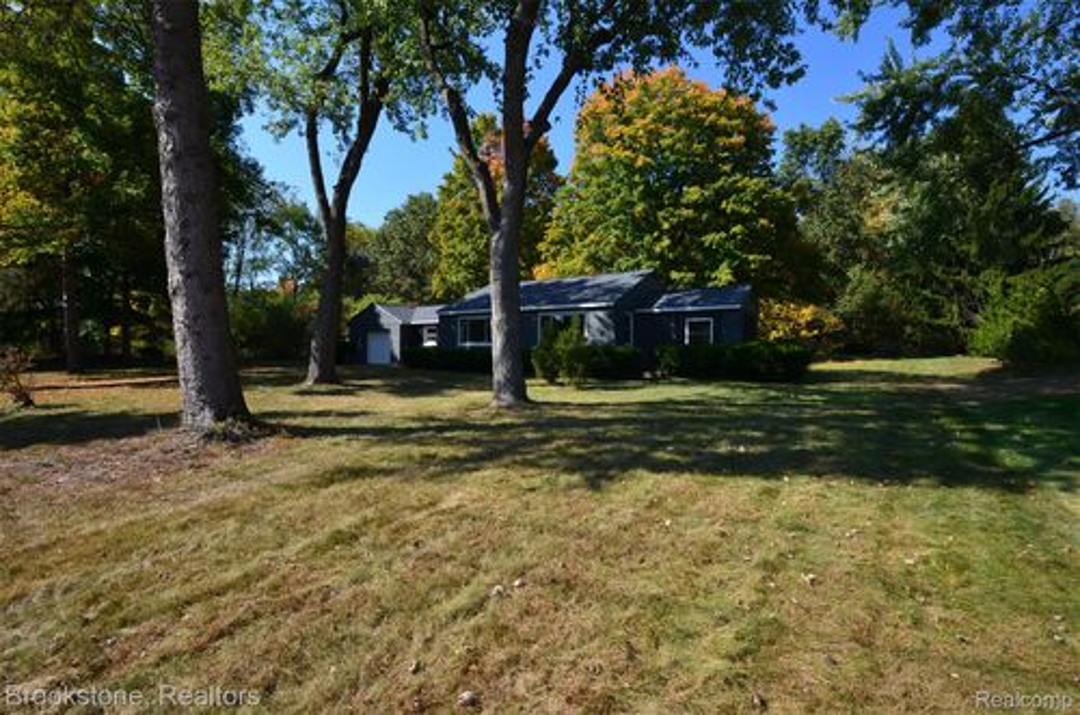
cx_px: 540
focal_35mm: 15
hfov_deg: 100.5
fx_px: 449
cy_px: 358
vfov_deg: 77.1
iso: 160
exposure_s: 1/125
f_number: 11
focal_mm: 10
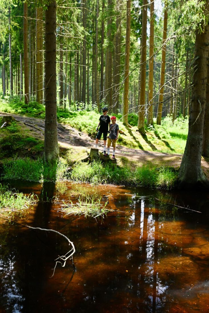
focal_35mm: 36
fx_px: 314
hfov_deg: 36.9
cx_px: 104
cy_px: 156
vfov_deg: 53.1
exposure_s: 1/250
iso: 400
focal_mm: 24
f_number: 3.5
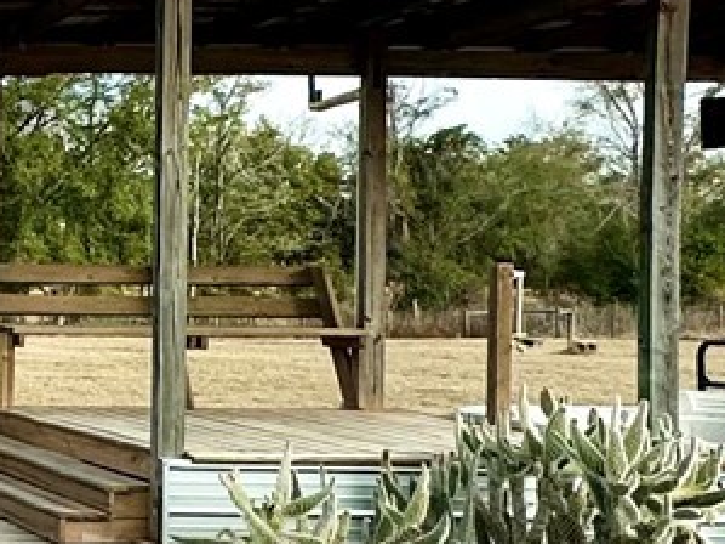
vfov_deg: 19.6
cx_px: -601
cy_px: 253
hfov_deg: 19.2
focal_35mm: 75
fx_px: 1570
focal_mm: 2.22
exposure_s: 1/1319
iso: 40
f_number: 2.2
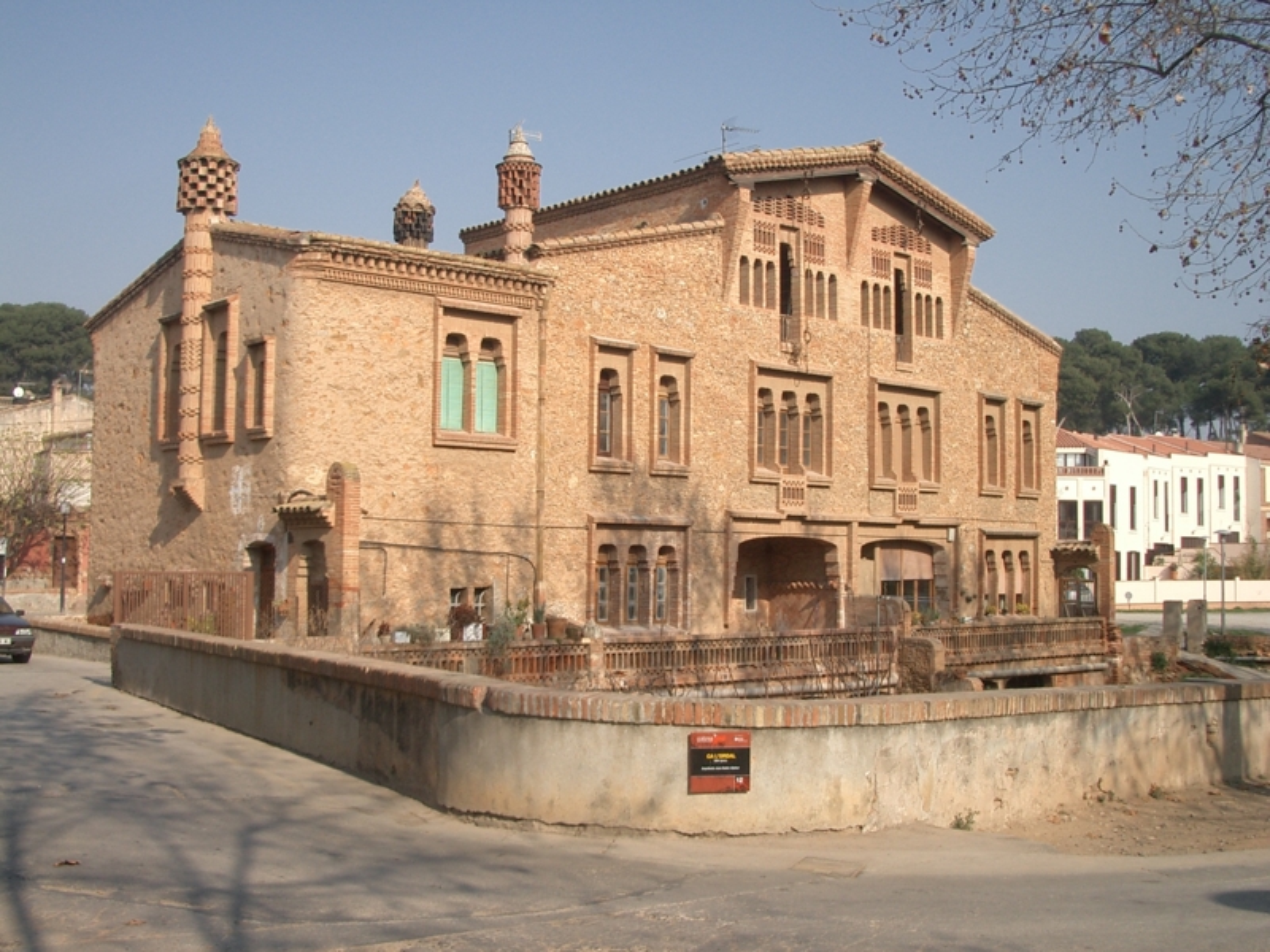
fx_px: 1504
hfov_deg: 45.8
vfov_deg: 35.1
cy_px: 476
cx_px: 635
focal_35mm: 41
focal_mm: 6.8
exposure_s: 1/400
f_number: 4.6
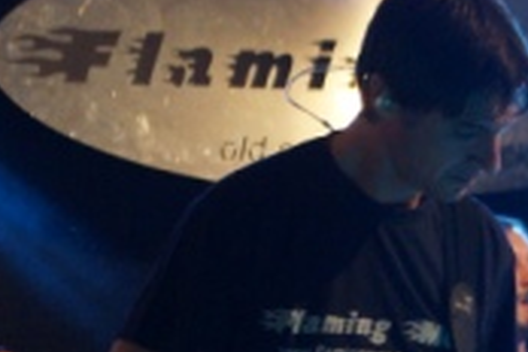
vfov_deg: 5.9
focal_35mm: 231
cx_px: 464
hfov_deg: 8.9
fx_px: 3388
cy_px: 367
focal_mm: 60
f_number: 5
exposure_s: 1/80
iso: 3200
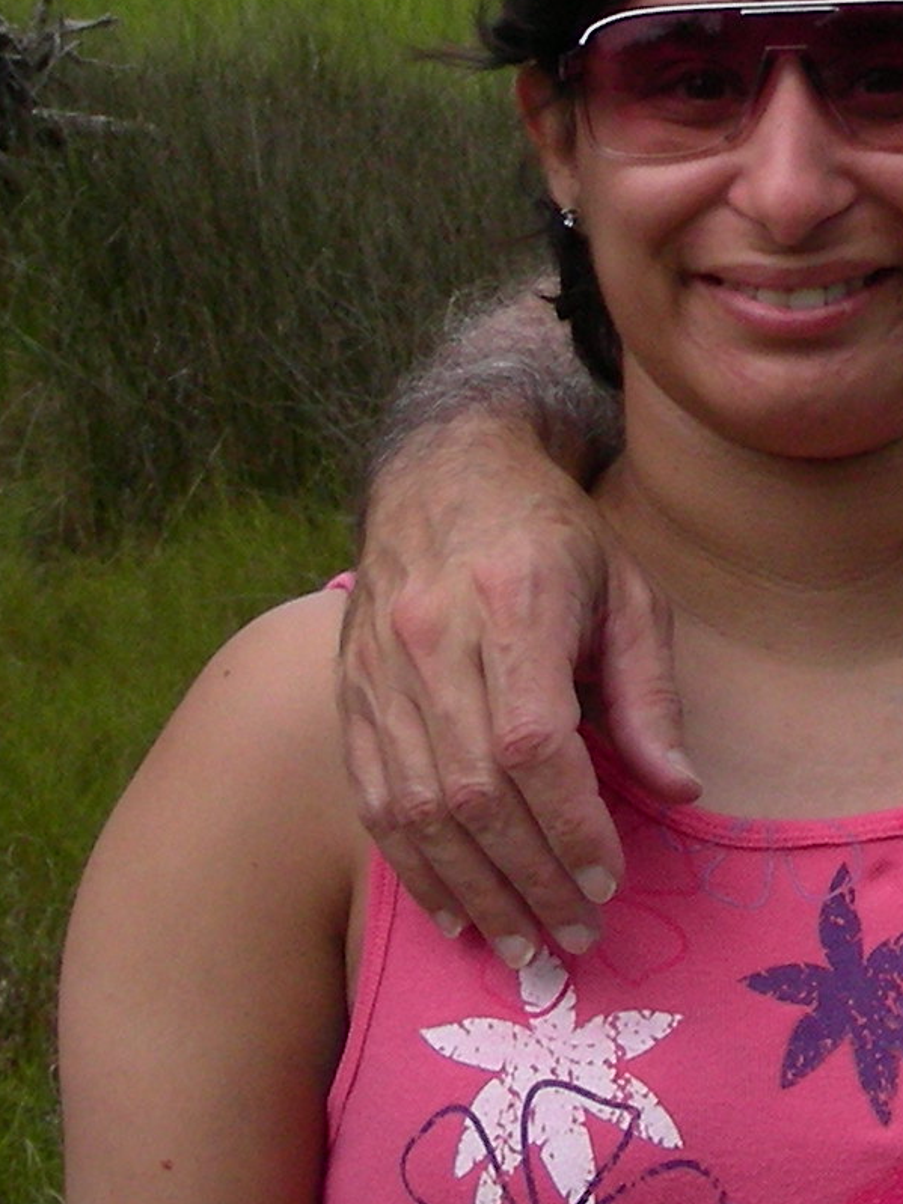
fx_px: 4662
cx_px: 1119
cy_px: -35
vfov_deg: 14.5
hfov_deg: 10.8
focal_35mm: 134
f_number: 4
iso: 50
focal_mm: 6.3
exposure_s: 1/631
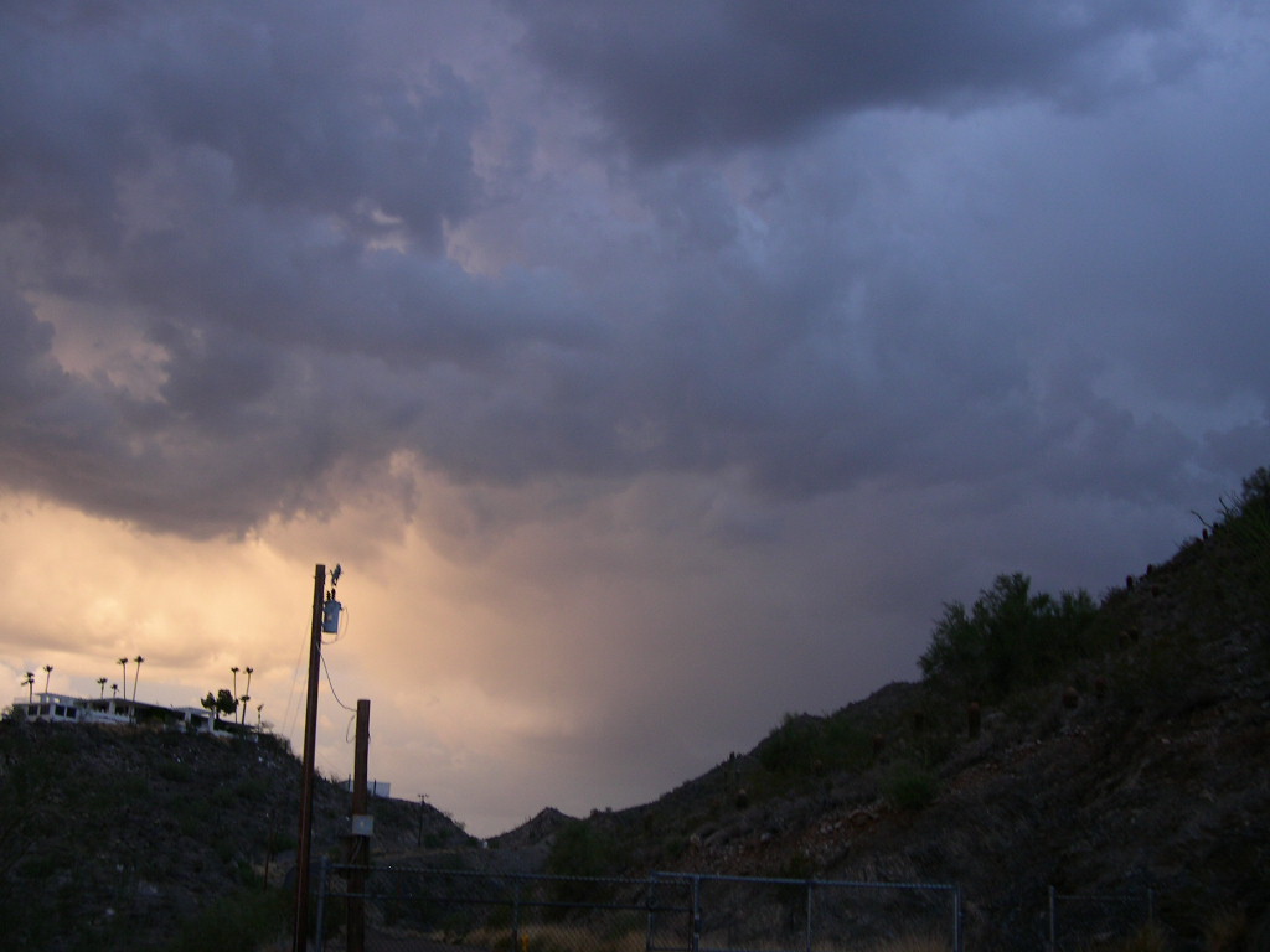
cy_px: 476
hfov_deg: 49.0
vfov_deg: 37.7
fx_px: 1394
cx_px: 635
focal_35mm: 38
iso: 100
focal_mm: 8
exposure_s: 1/39.6
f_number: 2.8
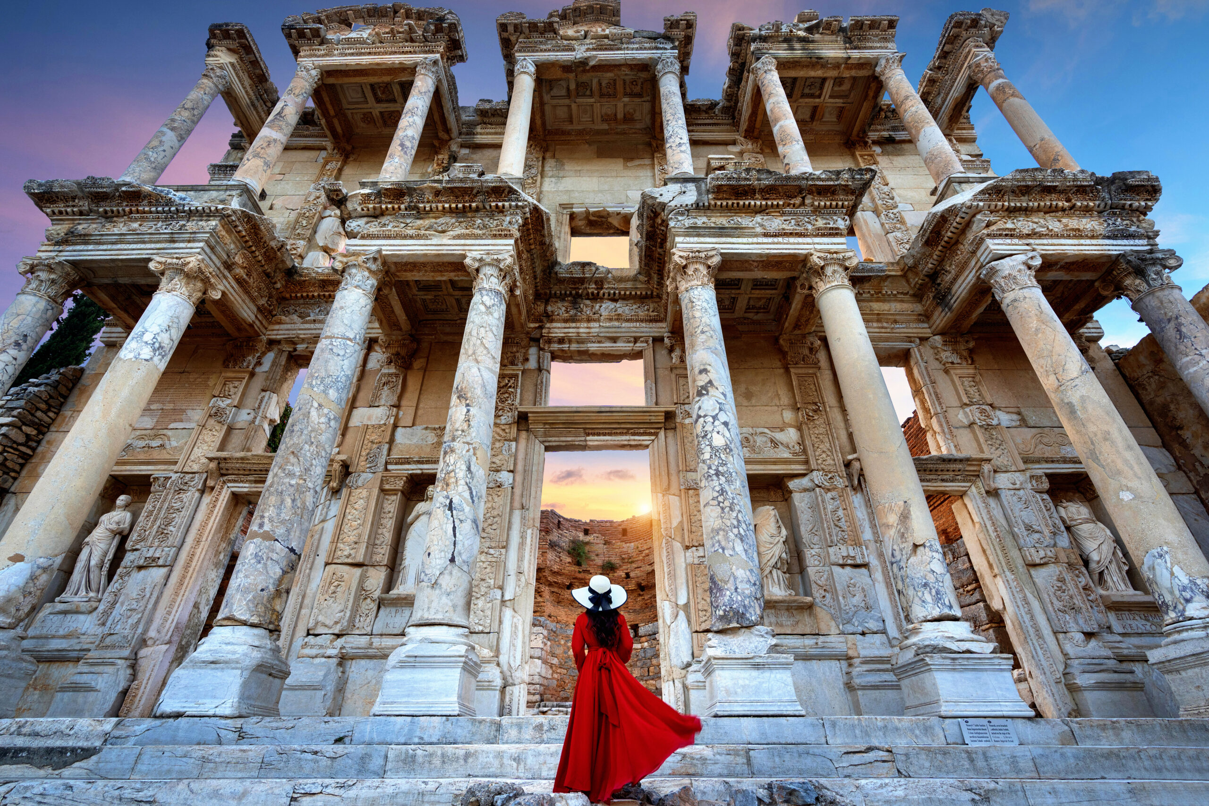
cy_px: 403
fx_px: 537
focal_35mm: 16
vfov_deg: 73.8
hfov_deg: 96.7
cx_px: 604
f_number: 5
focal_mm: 16
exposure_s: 1/60
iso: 250
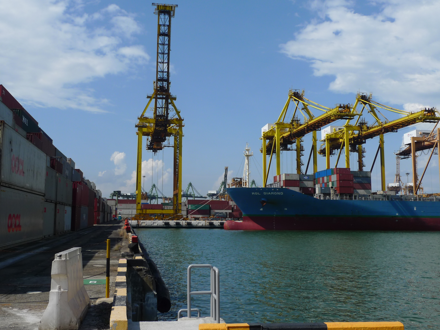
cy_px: 165
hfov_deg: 52.6
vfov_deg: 40.7
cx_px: 220
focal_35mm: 35
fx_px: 445
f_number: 4.5
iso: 80
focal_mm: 7.4
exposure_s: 1/1000
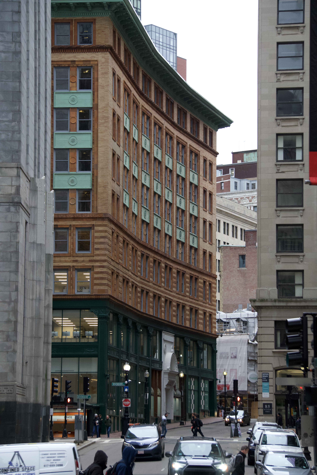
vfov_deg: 17.7
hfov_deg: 11.9
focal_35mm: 116
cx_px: 158
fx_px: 1525
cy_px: 238
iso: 1600
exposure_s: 1/320
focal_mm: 77
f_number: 5.6
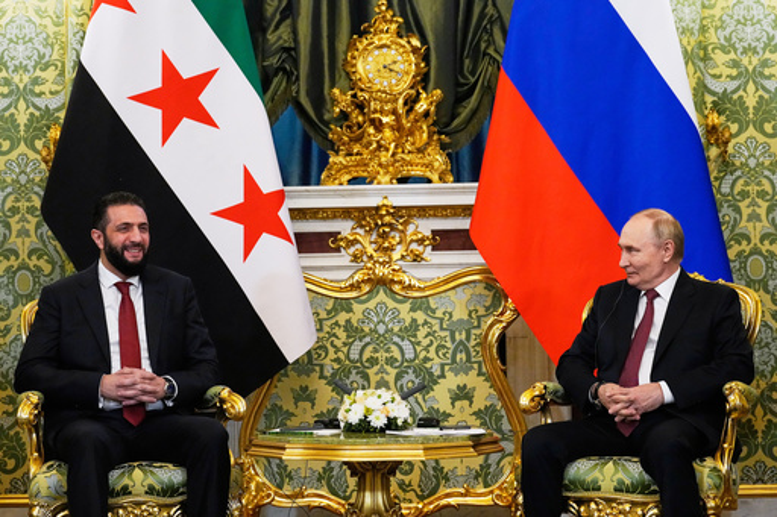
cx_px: 388
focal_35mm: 95
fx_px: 2050
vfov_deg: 14.4
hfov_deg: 21.5
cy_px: 258
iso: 6400
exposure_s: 1/400
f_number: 5
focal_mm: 95
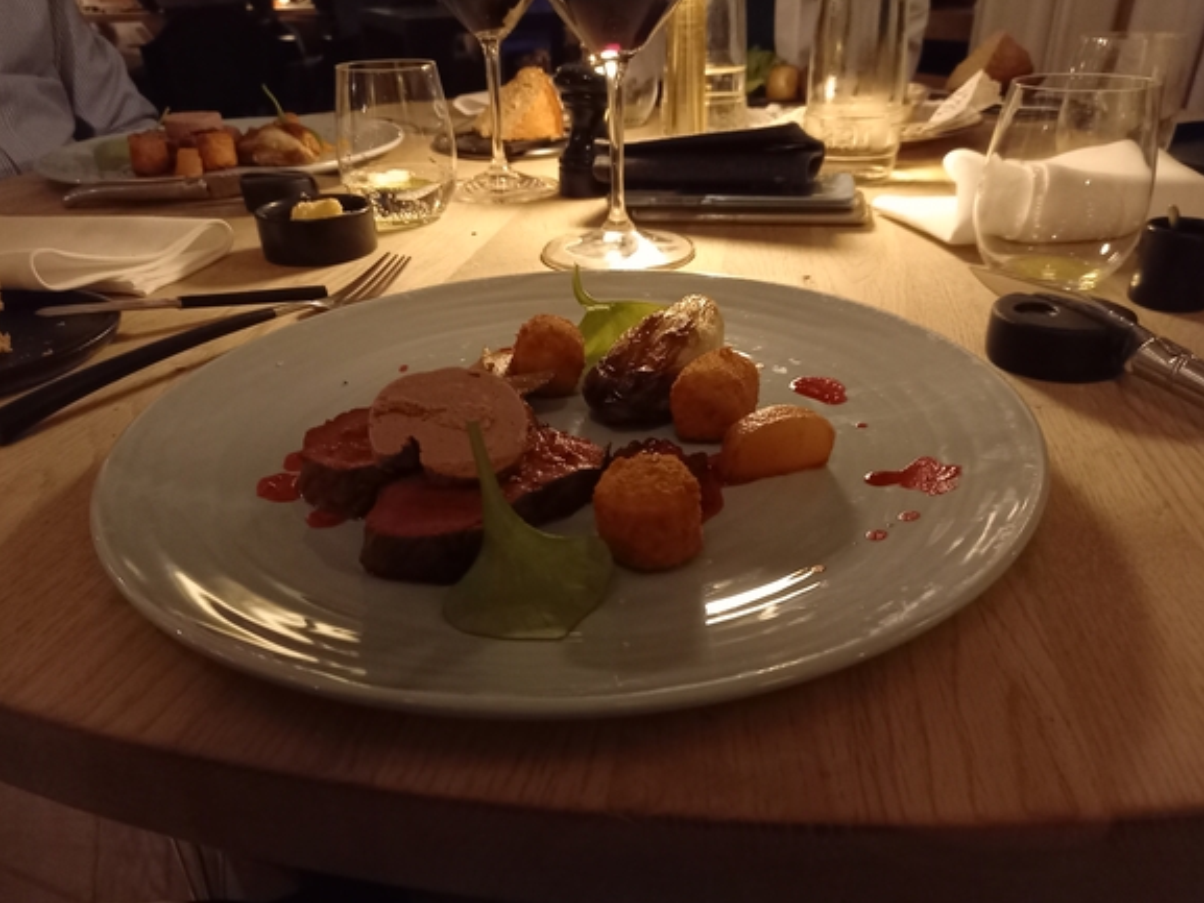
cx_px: 599
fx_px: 905
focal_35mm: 26
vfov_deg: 53.1
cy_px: 459
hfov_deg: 67.3
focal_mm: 4.65
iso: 1000
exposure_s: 1/20
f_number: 1.8
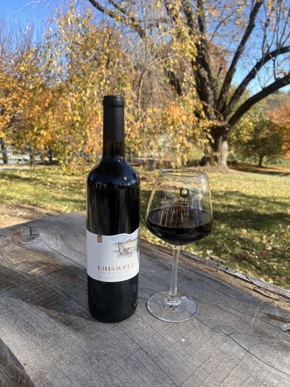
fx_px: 290
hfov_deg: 53.1
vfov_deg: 67.3
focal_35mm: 26
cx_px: 145
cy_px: 194
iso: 50
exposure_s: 1/983
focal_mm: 5.1
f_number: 1.6
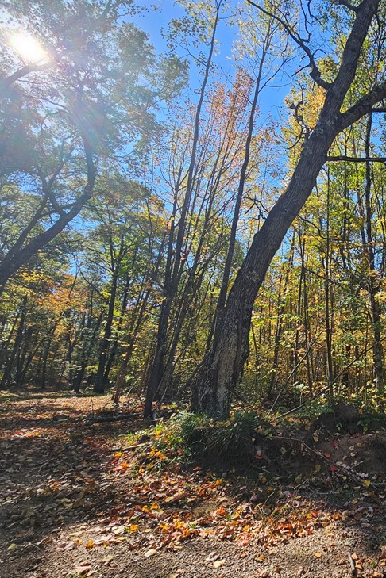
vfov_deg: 86.9
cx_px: 365
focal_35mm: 19
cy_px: 288
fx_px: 306
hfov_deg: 54.0
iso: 50
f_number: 2.2
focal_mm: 2.2
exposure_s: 1/952
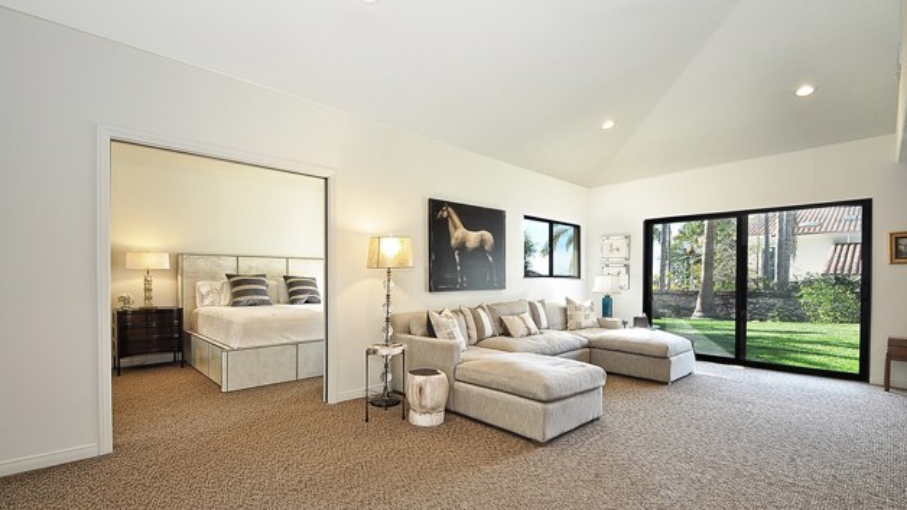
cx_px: 446
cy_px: 268
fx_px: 385
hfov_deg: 99.4
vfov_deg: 67.0
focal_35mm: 16
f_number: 8
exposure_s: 1/8
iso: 200
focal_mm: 10
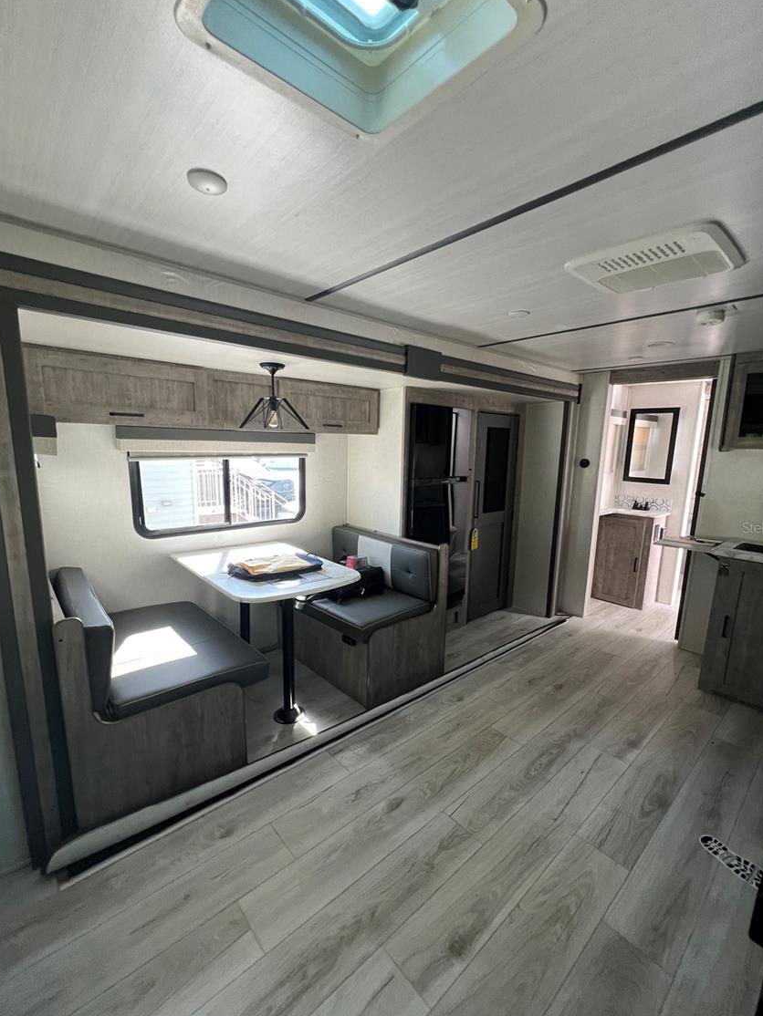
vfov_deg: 102.0
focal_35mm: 14
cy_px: 527
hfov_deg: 85.7
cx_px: 396
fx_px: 411
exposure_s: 1/92
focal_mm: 1.57
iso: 250
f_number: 1.8
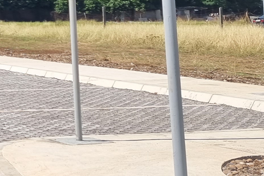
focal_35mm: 108
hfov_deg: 15.3
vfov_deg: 12.3
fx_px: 792
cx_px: -261
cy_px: -59
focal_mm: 6.7
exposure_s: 1/1132
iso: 50
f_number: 1.8
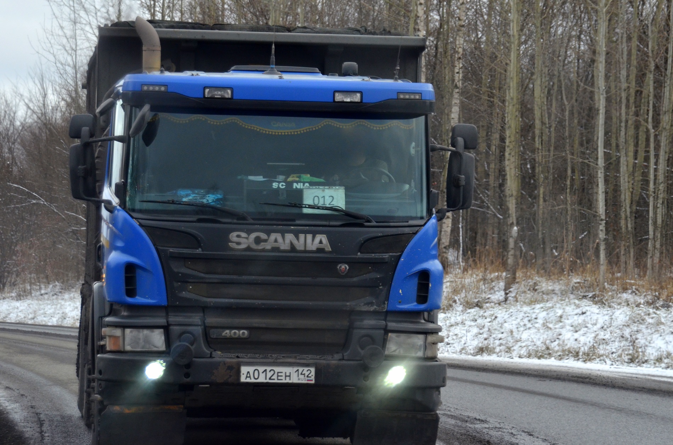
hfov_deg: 12.3
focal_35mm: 168
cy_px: 222
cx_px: 336
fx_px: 3134
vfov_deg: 8.1
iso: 800
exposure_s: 1/1000
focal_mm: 112
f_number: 6.3
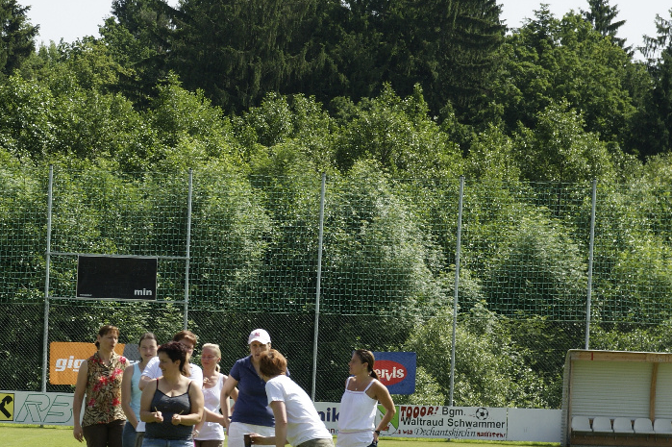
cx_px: -32
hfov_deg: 12.6
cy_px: 407
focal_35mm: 161
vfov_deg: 8.5
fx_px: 3003
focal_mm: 50
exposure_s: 1/400
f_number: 5.6
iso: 100
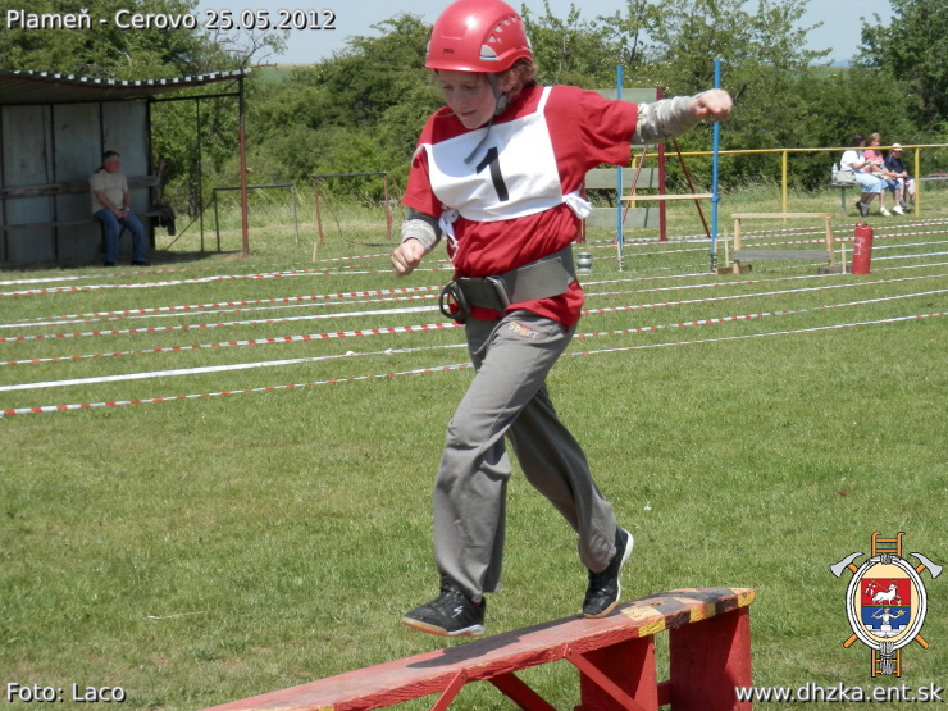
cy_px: 356
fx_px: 2903
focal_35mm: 106
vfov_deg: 14.0
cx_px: 474
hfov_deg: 18.5
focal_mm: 19
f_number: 5
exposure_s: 1/400
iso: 80
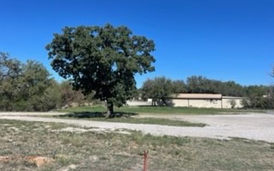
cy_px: 74
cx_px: 135
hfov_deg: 66.4
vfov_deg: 44.5
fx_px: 209
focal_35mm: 28
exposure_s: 1/3788
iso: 32
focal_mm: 5.1
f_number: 1.6
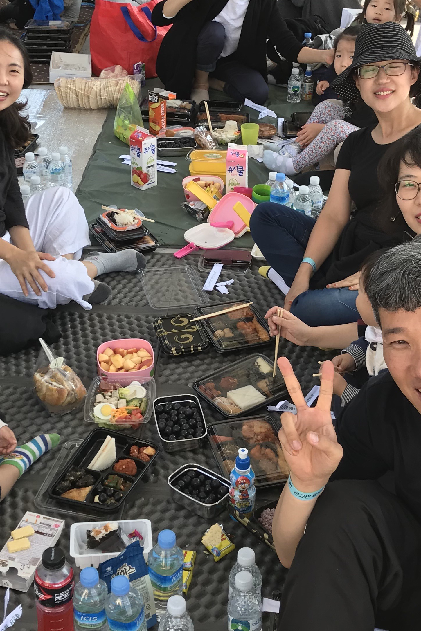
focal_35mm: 54
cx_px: 198
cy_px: 230
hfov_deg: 25.1
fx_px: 947
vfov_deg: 36.6
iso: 20
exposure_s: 1/371
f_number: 1.8
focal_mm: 3.99
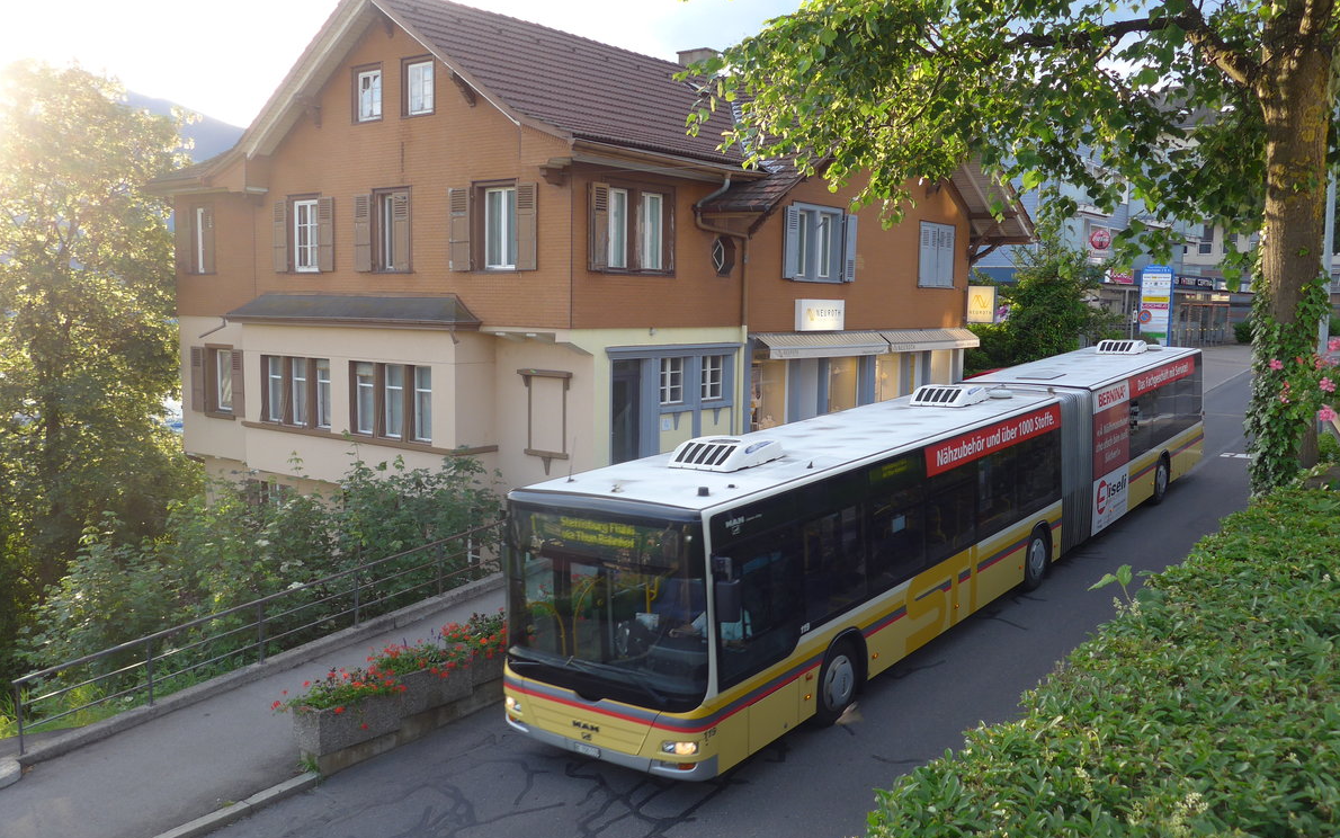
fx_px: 1132
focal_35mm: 31
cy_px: 442
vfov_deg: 40.6
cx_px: 675
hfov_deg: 61.2
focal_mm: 6
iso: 80
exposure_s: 1/125
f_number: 2.8
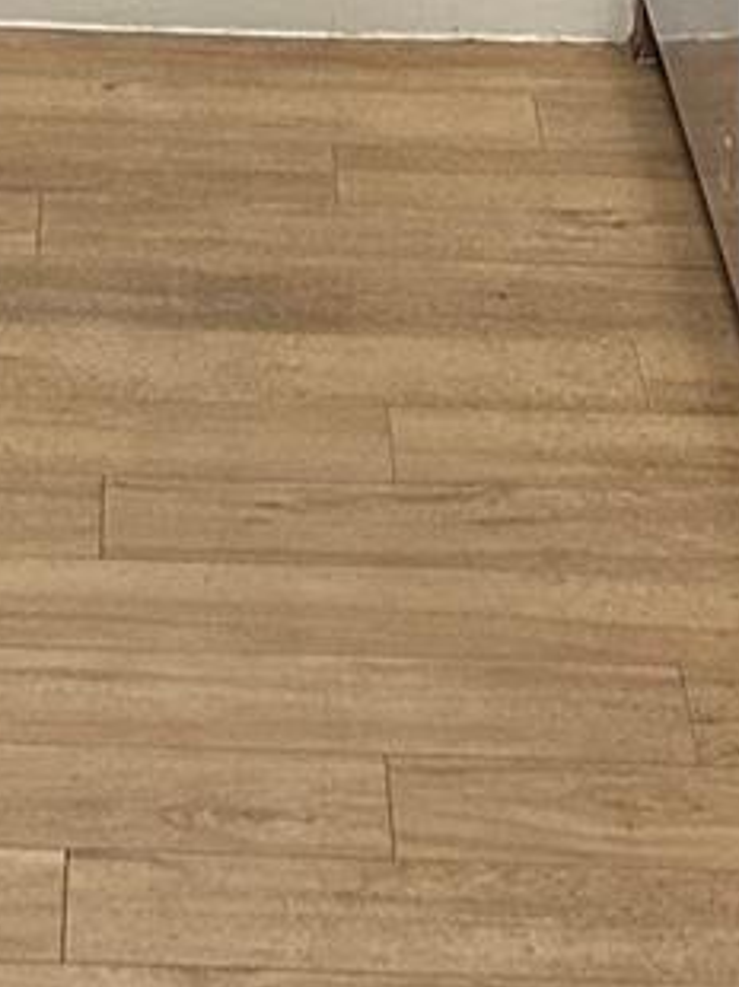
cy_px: -1350
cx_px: 51
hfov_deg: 11.4
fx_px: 3677
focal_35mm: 129
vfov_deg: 12.3
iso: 160
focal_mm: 5.7
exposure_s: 1/60
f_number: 1.5
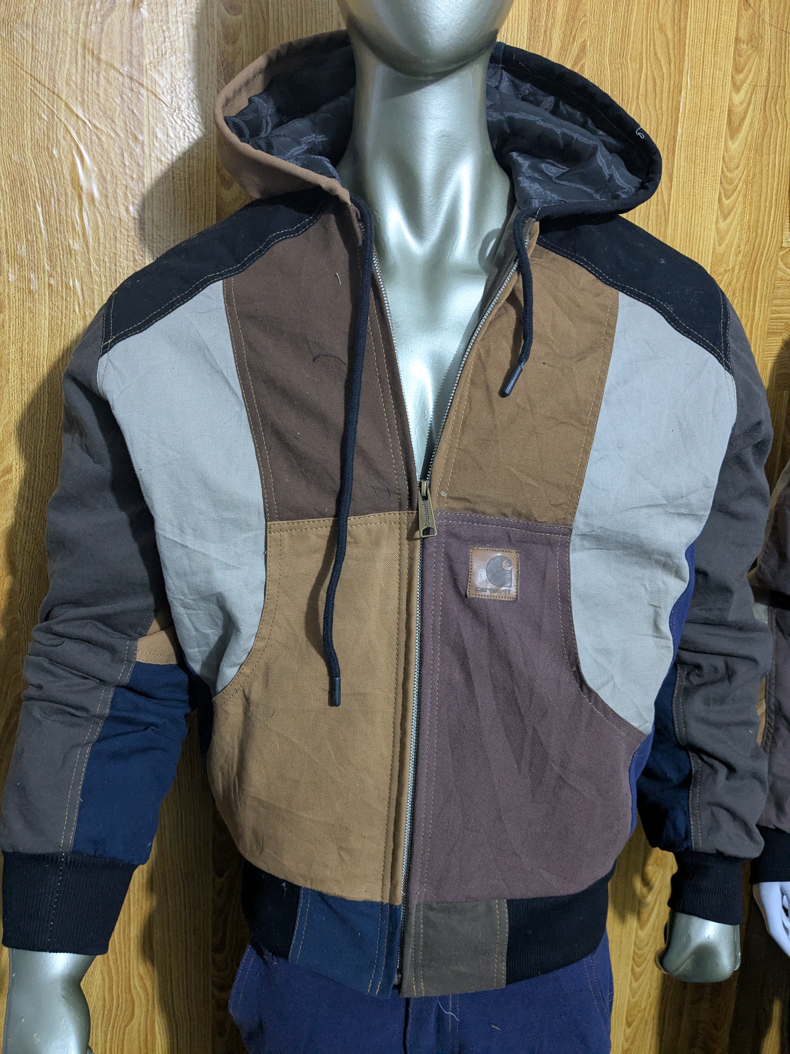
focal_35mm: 27
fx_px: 822
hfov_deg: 51.4
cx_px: 395
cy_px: 527
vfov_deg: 65.3
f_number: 1.73
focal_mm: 4.38
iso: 311
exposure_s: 1/33.3
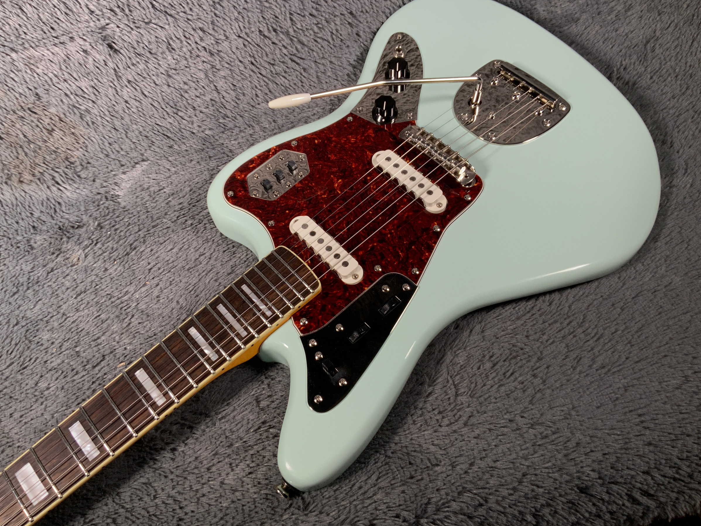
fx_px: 628
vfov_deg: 45.4
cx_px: 332
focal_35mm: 31
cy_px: 250
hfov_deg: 58.3
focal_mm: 3
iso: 32
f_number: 1.8
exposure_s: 1/104
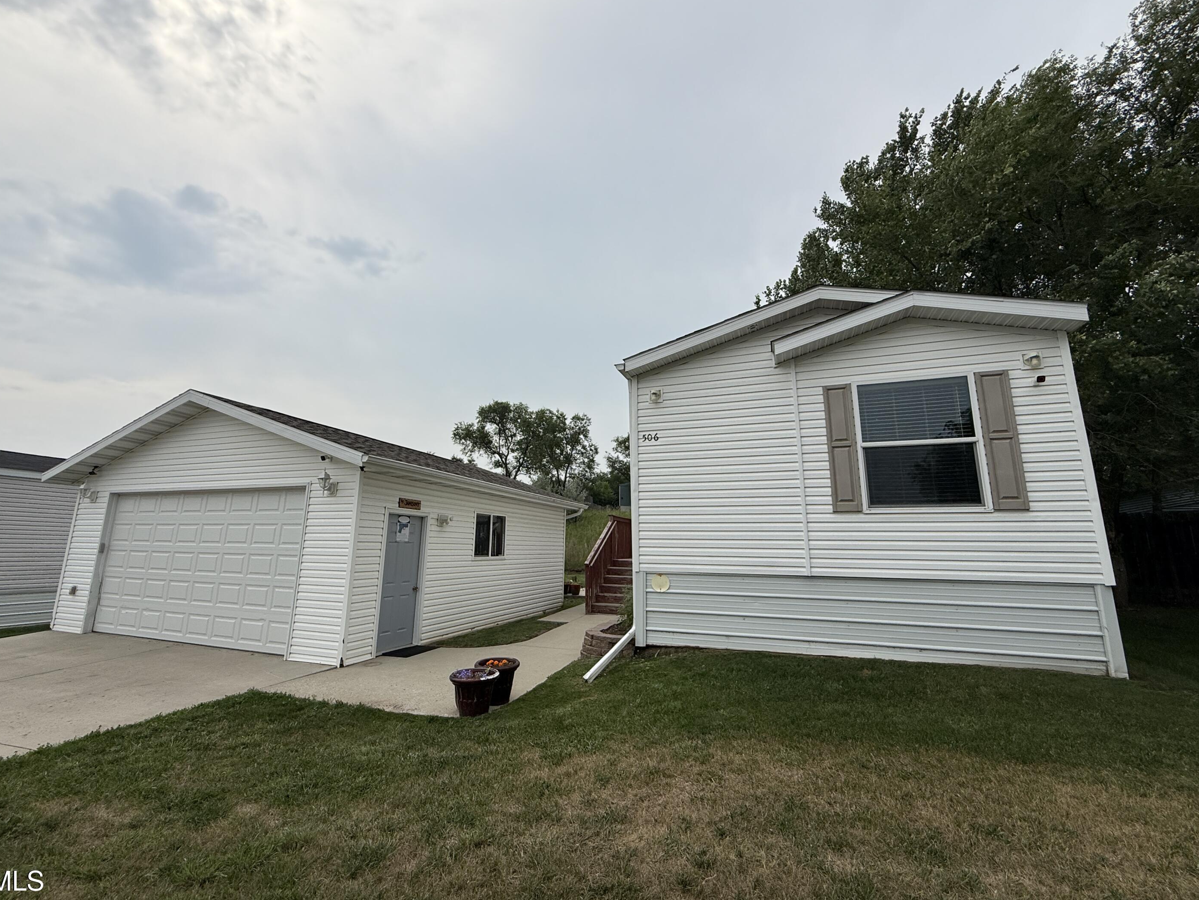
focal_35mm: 15
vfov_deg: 81.7
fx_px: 520
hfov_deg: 98.2
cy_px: 443
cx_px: 589
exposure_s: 1/4425
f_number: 2.2
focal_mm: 2.22
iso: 50
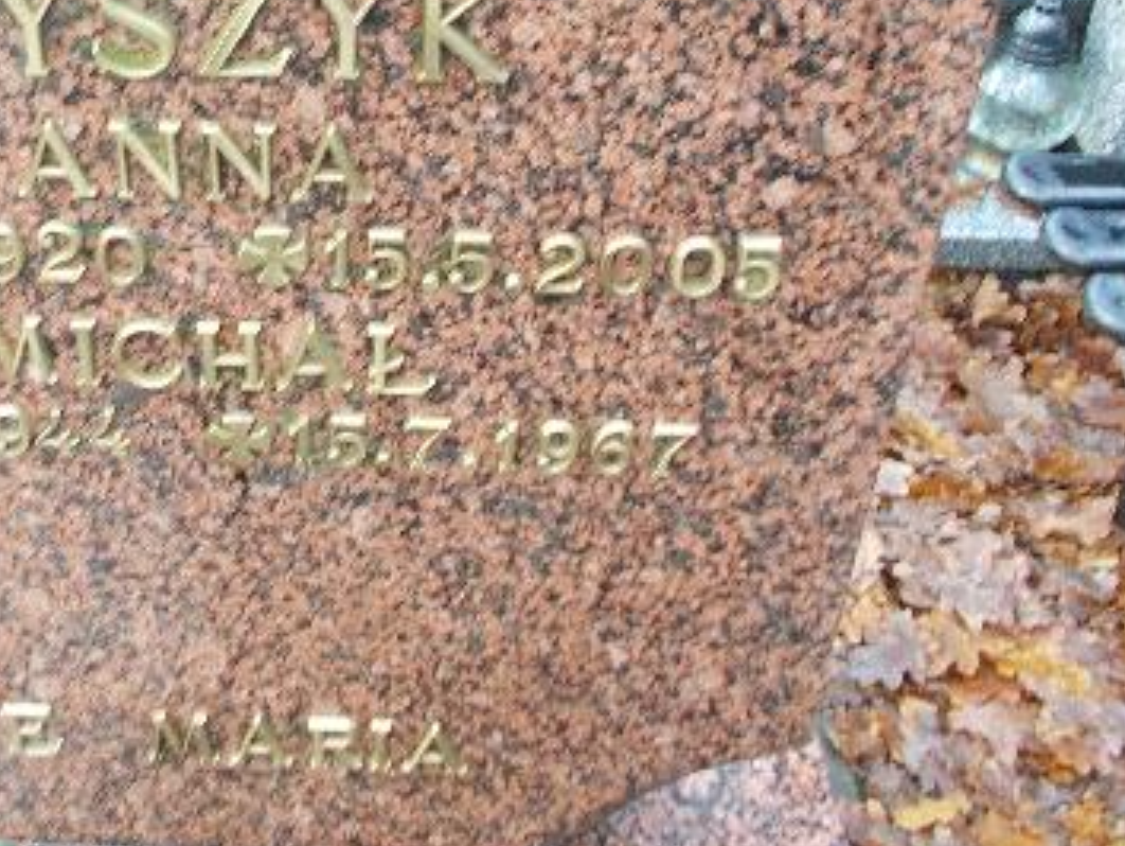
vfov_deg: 29.8
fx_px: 1529
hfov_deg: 38.8
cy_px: 102
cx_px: 219
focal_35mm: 47
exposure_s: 1/25
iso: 140
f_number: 3.2
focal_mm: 4.6
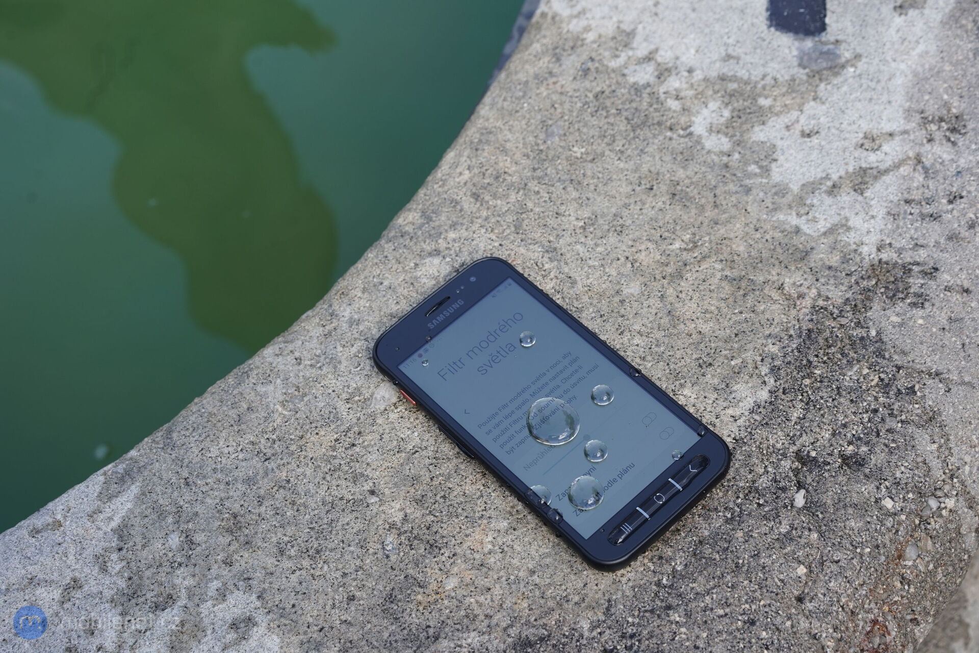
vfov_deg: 24.6
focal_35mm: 55
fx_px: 1496
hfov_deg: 36.2
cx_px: 490
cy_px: 326
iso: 400
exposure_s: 1/250
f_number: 7.1
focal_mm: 55
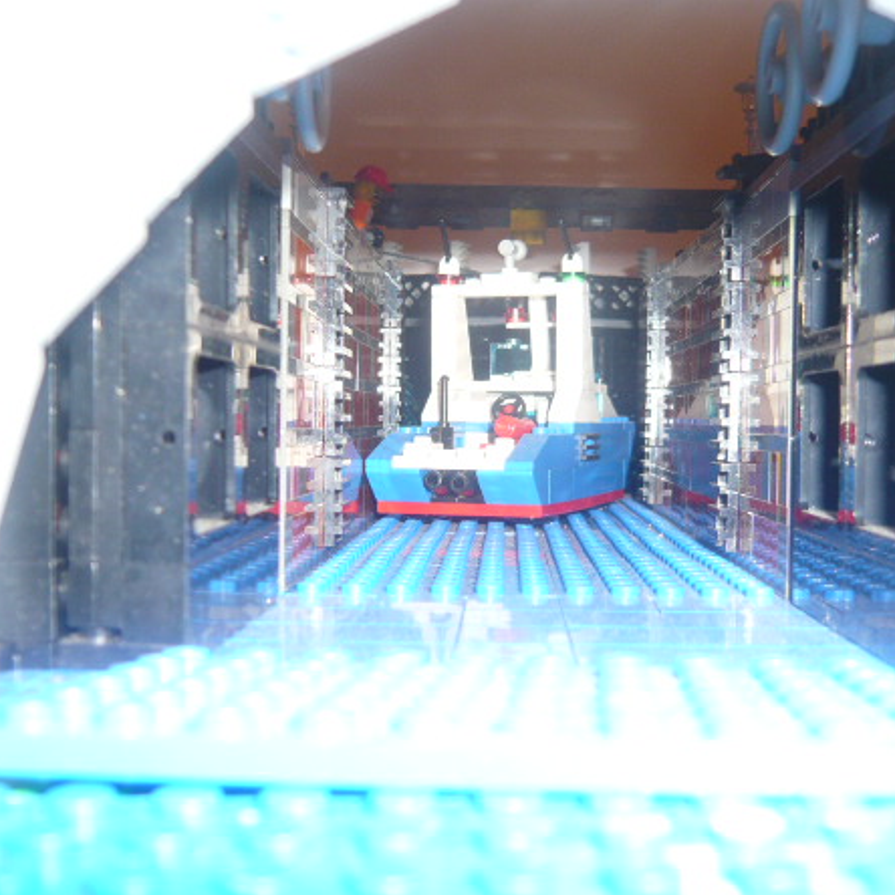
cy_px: 417
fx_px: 1229
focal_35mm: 42
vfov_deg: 40.0
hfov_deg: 39.9
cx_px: 516
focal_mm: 4.6
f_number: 2.8
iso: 100
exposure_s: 1/30
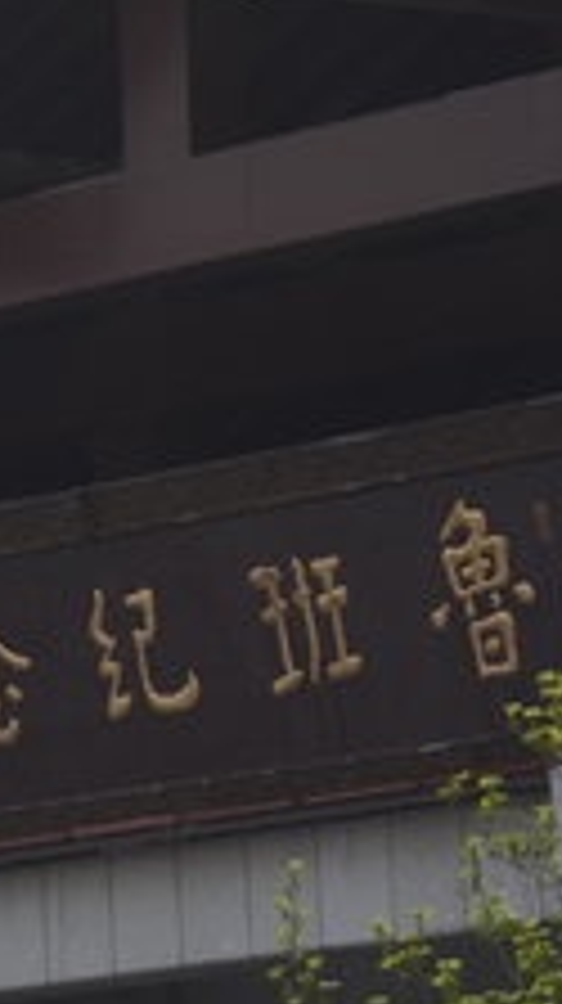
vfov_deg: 6.1
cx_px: -1227
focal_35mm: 355
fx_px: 9430
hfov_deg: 3.3
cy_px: 563
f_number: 11
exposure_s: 1/250
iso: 200
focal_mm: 56
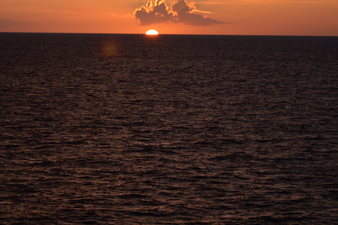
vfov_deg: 9.1
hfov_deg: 13.6
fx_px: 1416
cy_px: 38
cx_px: 128
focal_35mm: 151
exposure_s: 1/125
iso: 125
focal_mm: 55
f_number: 5.6
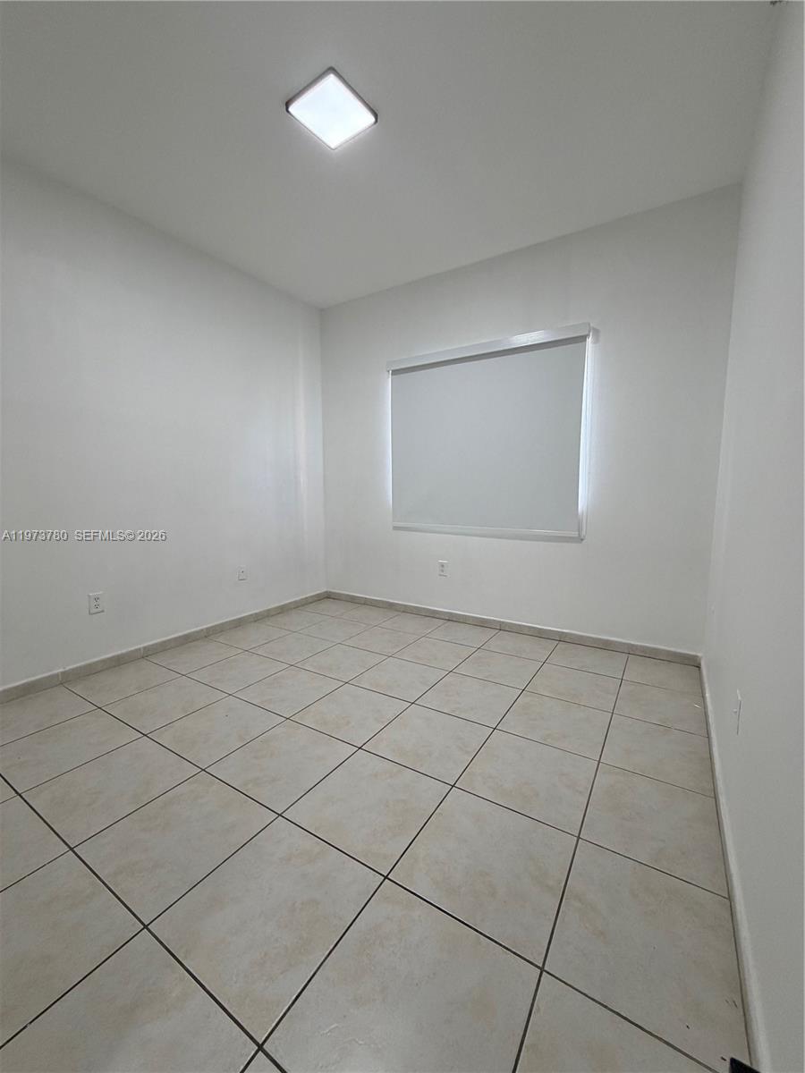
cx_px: 402
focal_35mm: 14
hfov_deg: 85.7
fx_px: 434
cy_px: 536
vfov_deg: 102.1
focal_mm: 2.22
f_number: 2.2
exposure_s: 1/121
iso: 200
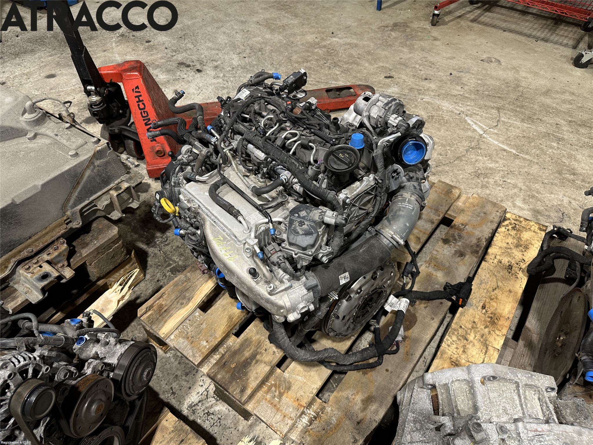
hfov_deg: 71.6
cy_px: 222
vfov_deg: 56.8
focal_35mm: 24
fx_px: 411
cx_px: 296
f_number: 1.78
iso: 125
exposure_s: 1/50
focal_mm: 6.86
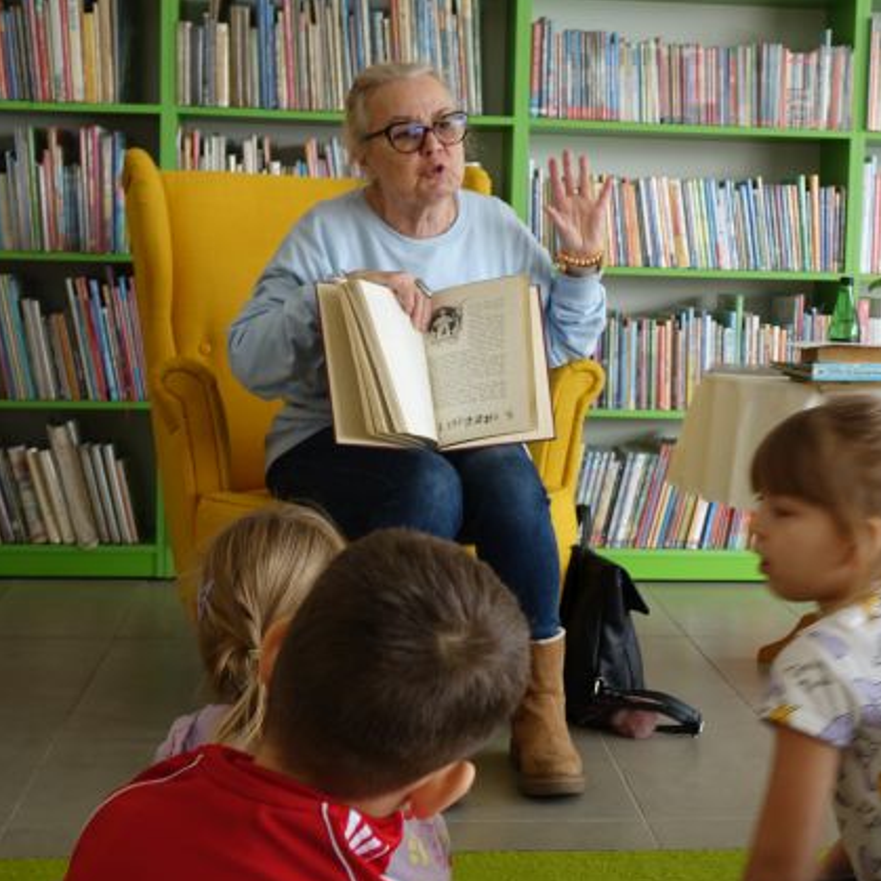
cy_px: 447
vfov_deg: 28.2
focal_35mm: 61
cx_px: 534
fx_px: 1756
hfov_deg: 28.1
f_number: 2.8
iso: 125
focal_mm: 17.11
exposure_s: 1/80
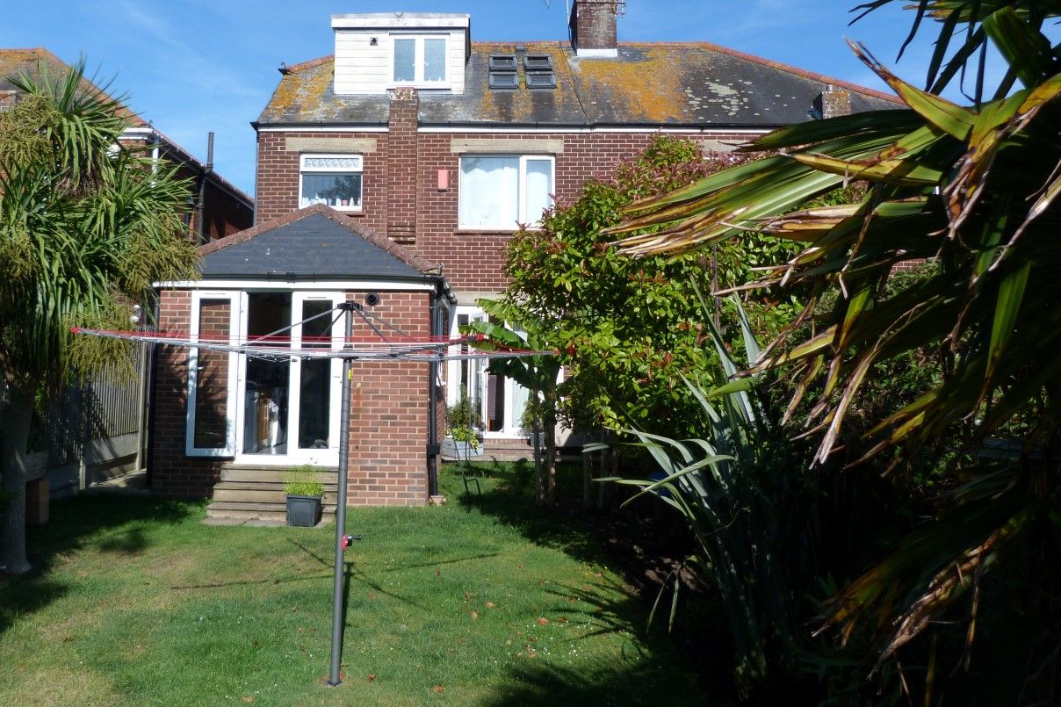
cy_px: 263
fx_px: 913
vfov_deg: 42.0
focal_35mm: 31
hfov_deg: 60.1
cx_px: 473
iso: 80
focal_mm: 4.5
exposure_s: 1/1000
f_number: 2.8
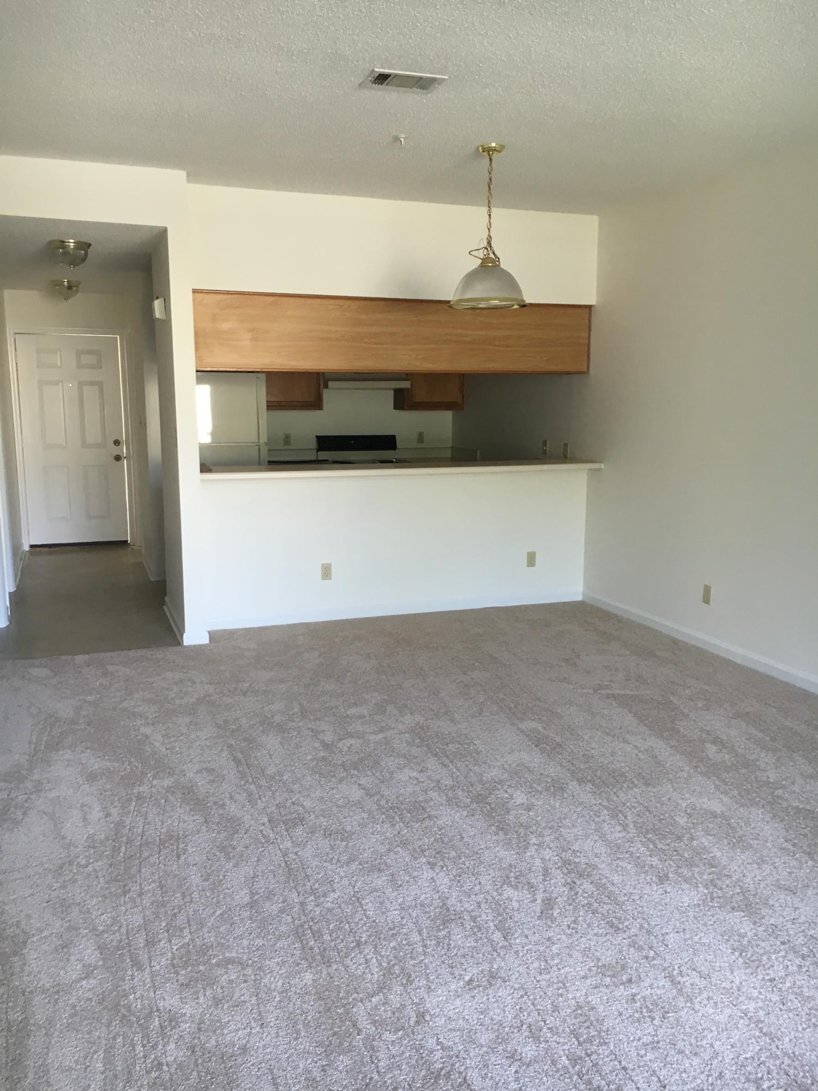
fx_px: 914
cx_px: 409
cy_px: 546
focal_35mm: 29
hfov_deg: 48.2
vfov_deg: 61.7
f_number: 2.2
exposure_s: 1/30
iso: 64
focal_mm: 4.15
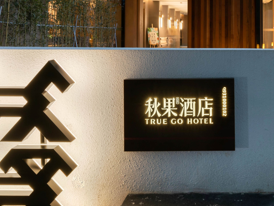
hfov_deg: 48.1
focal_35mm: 36
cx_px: 224
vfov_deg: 37.3
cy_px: 24
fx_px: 285
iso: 250
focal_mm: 14
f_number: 13
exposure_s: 1/10
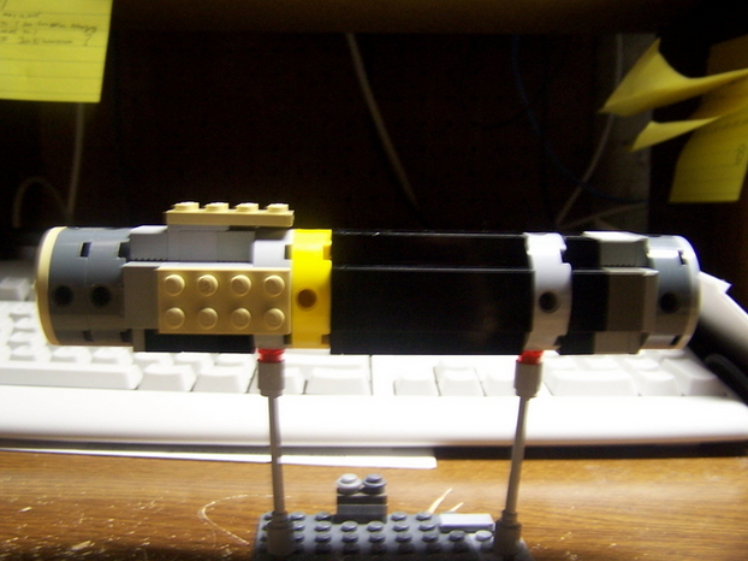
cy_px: 280
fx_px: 821
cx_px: 374
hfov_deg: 49.0
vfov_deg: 37.7
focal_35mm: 38
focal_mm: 6.3
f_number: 2.8
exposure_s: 1/8
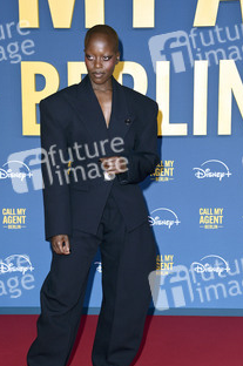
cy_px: 224
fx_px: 1016
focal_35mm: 100
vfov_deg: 20.4
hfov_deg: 13.6
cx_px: 102
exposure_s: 1/200
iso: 800
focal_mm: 78
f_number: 5.6
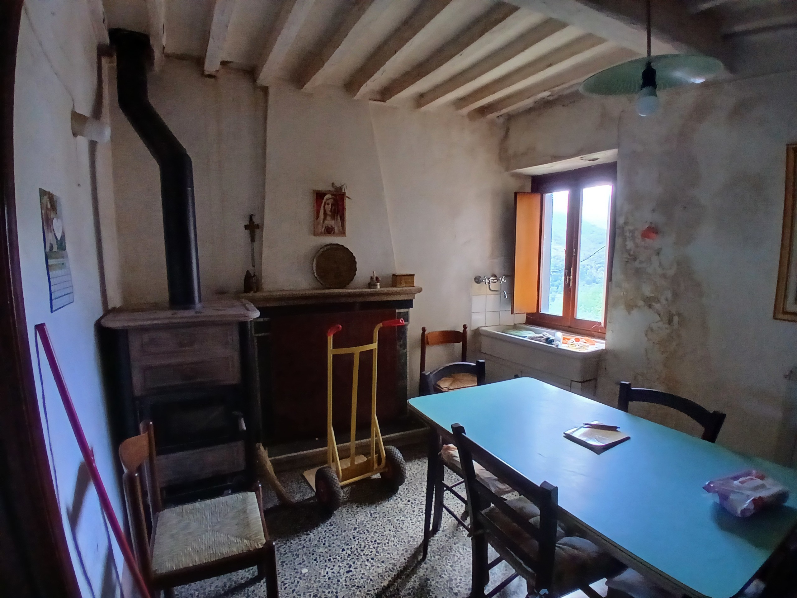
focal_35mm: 17
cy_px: 299
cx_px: 398
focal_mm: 1.4
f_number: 2.2
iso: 200
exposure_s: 1/33.3
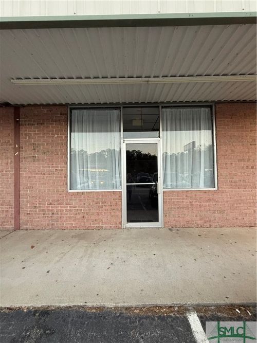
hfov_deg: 85.7
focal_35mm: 14
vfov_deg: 102.1
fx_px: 139
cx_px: 128
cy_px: 172
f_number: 2.2
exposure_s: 1/120
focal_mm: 2.22
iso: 320
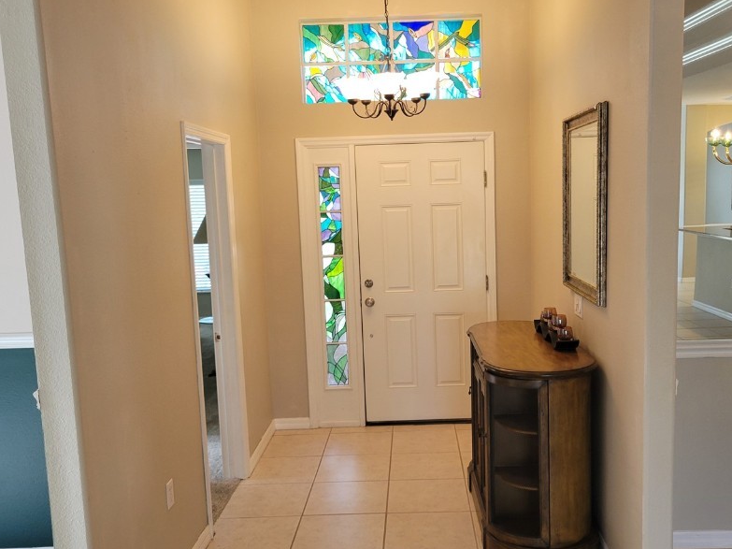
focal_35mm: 34
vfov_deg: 41.8
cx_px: 419
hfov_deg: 53.8
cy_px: 296
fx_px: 719
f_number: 1.8
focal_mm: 5.4
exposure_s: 1/120
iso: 160
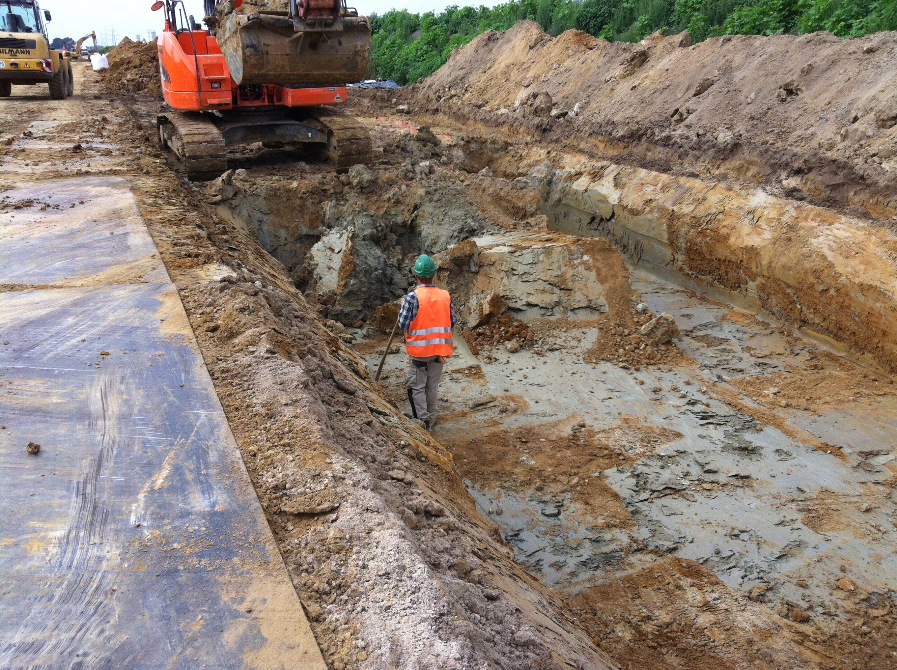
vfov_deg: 40.6
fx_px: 906
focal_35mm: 35
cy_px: 335
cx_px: 448
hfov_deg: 52.7
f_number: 2.8
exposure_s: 1/862
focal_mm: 3.85
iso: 80
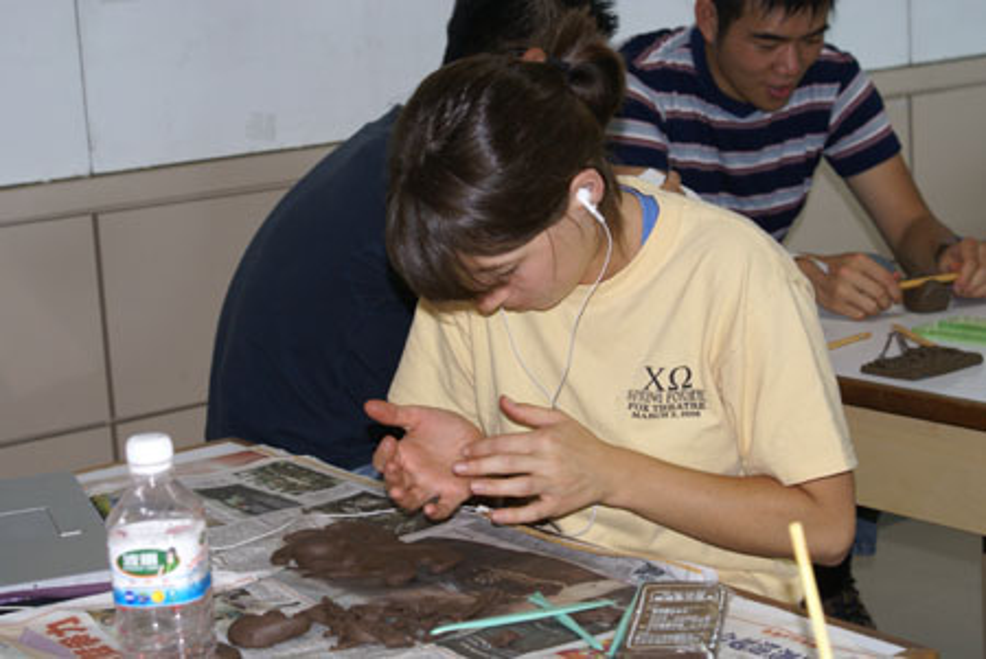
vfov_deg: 18.2
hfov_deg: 27.0
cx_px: 493
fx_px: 2056
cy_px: 330
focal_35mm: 75
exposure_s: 1/80
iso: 400
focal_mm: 50
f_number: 5.6
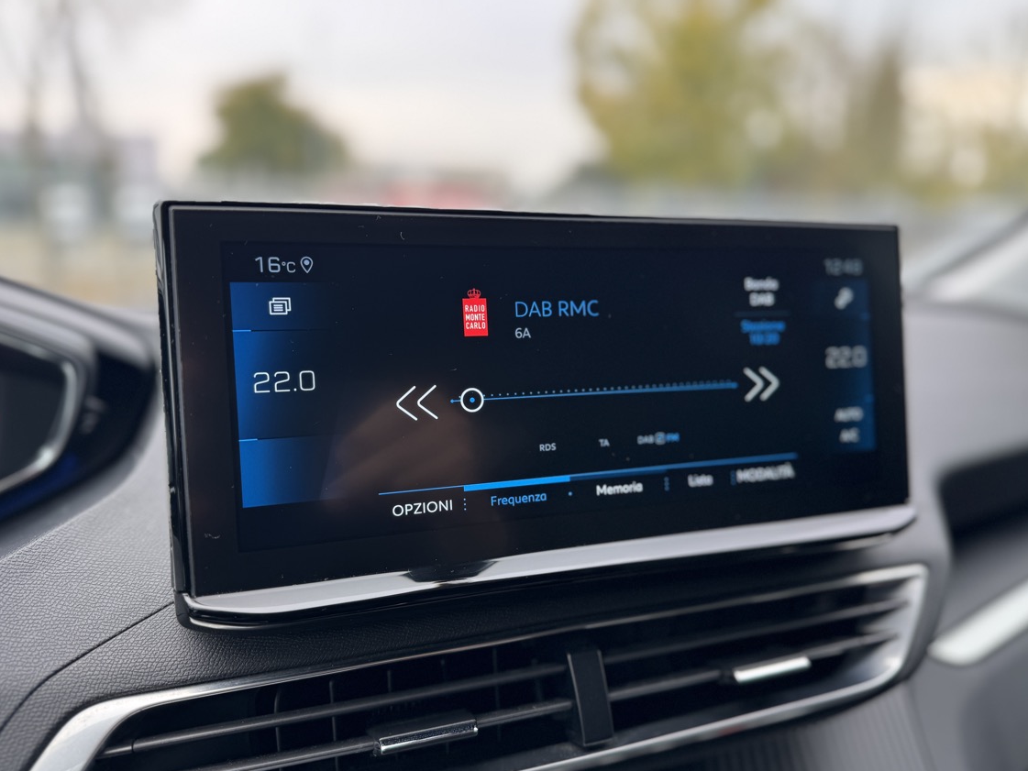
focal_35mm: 25
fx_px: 743
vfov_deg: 54.9
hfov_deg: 69.4
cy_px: 398
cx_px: 519
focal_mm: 6.76
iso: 50
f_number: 1.78
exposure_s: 1/132
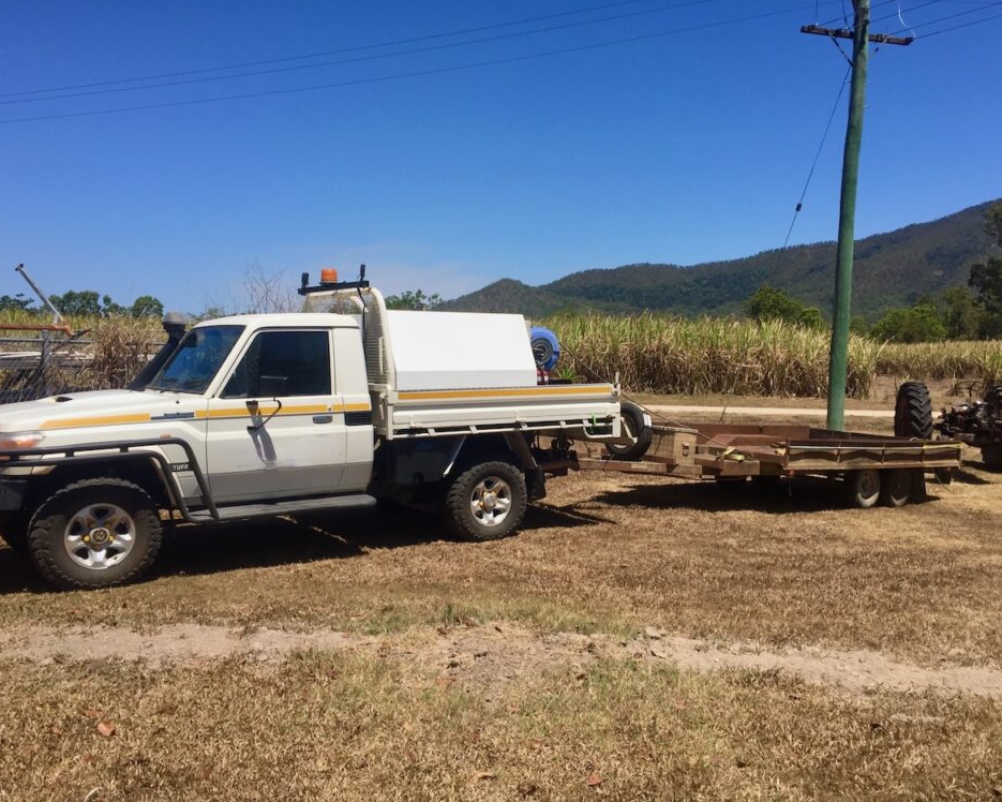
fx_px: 919
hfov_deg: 57.2
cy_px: 407
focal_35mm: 31
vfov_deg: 47.1
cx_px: 519
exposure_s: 1/2083
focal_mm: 4.15
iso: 32
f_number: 2.2
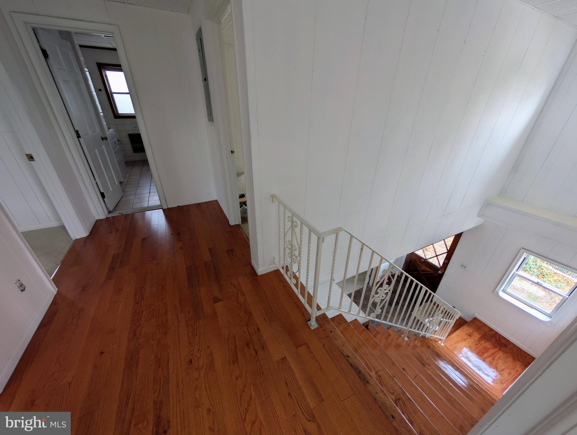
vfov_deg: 94.6
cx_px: 288
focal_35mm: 12
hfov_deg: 110.5
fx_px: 200
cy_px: 218
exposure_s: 1/33.3
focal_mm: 2.02
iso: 42
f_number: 1.7
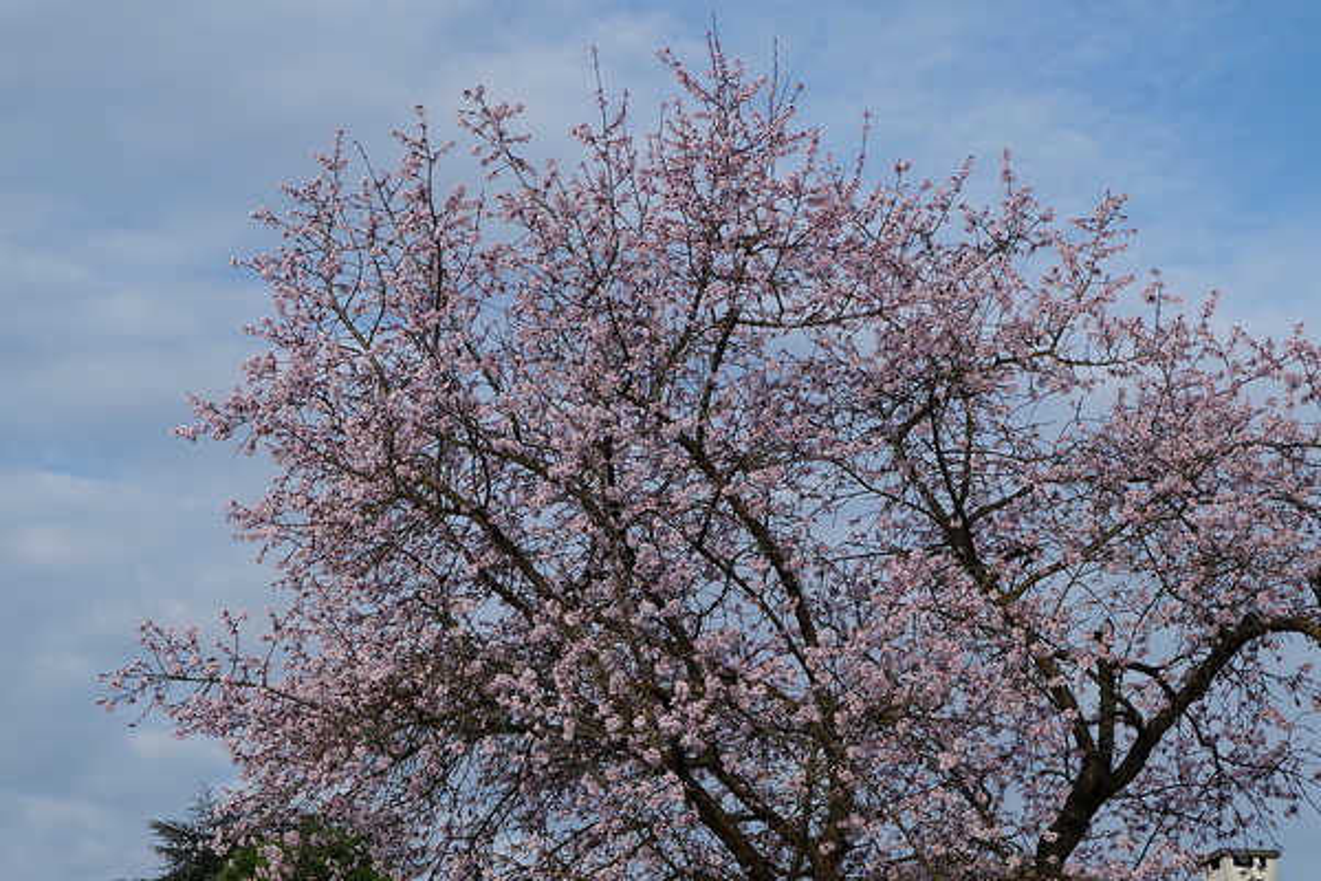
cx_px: 660
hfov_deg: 29.7
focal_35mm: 68
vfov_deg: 20.0
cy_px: 440
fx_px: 2495
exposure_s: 1/640
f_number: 5.6
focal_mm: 45.2
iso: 200
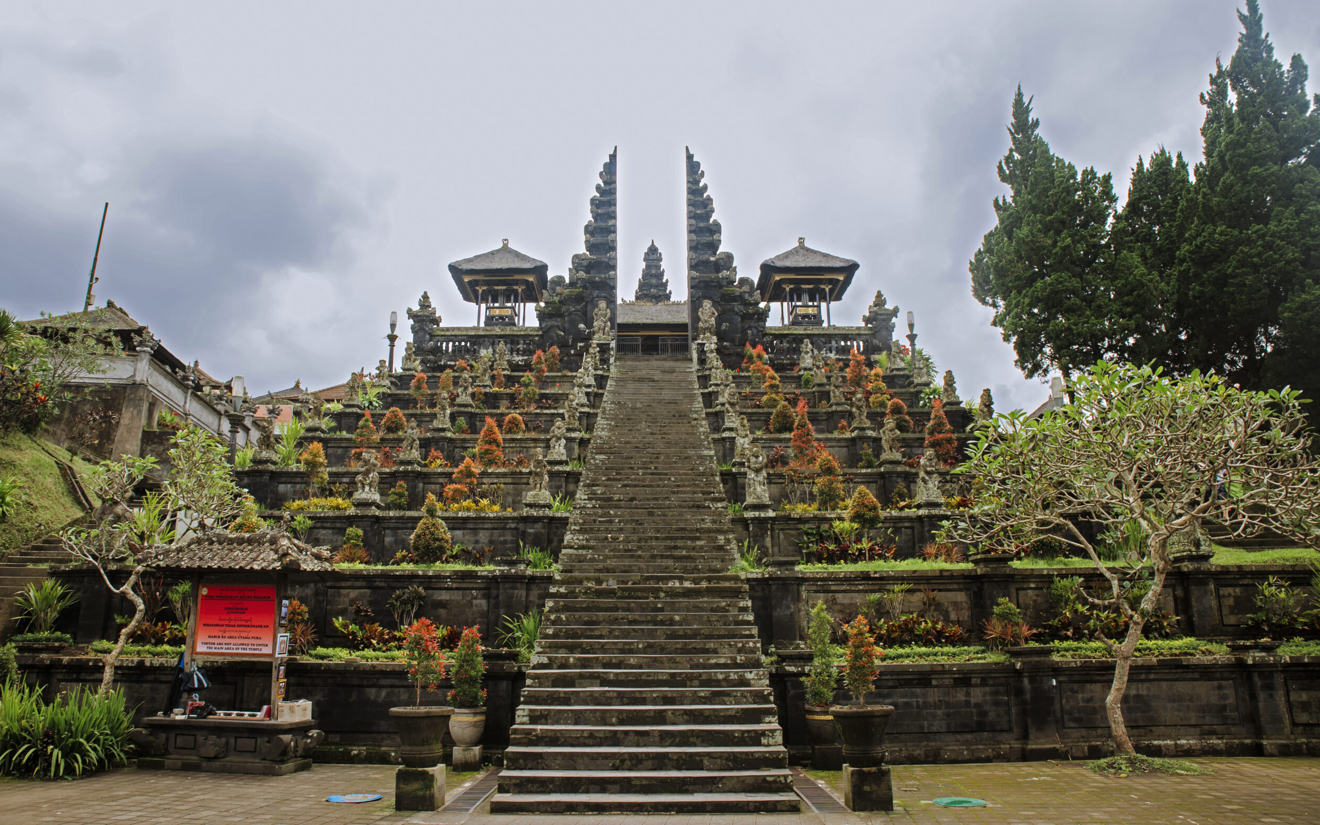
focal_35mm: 25
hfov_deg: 72.5
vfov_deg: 49.3
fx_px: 899
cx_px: 652
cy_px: 419
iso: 100
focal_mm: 24
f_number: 5.6
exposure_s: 1/200
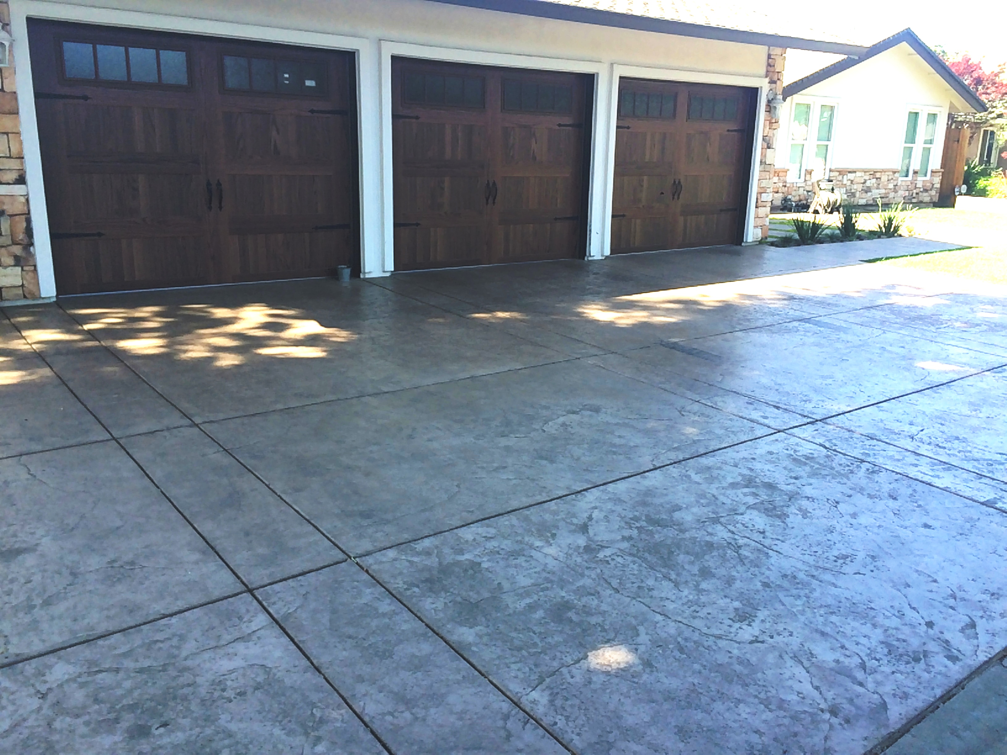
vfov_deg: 48.2
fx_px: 844
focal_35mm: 29
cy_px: 378
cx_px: 504
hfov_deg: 61.7
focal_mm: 4.15
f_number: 2.2
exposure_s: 1/461
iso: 32
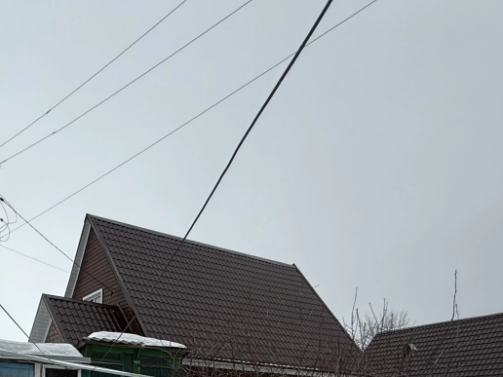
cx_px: 105
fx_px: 494
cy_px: 450
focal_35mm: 34
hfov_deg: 50.9
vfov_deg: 34.0
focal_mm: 2.22
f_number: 2.2
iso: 50
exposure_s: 1/742
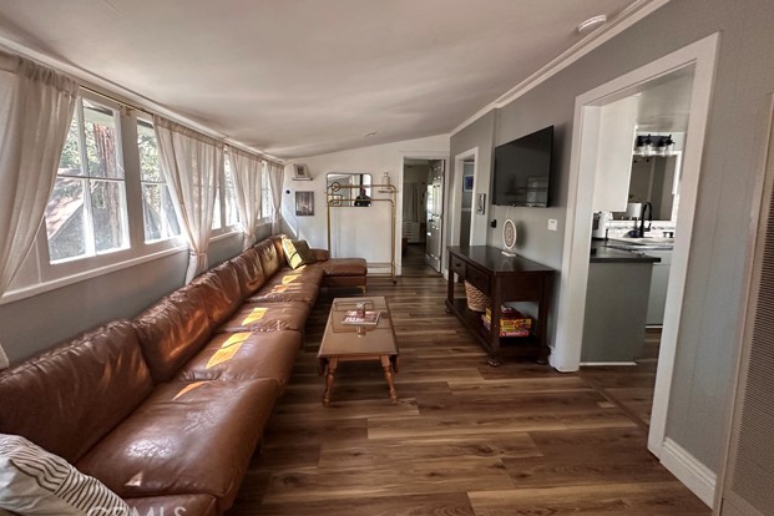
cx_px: 376
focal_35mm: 15
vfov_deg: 77.2
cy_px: 237
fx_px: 322
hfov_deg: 100.4
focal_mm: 2.22
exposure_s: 1/60
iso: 400
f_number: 2.2
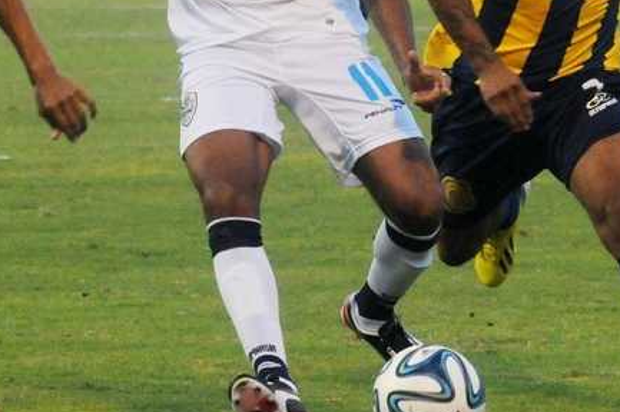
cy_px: 77
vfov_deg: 3.4
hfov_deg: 5.1
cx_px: 242
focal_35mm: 403
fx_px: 6935
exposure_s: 1/800
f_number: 5.6
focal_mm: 135
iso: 2000
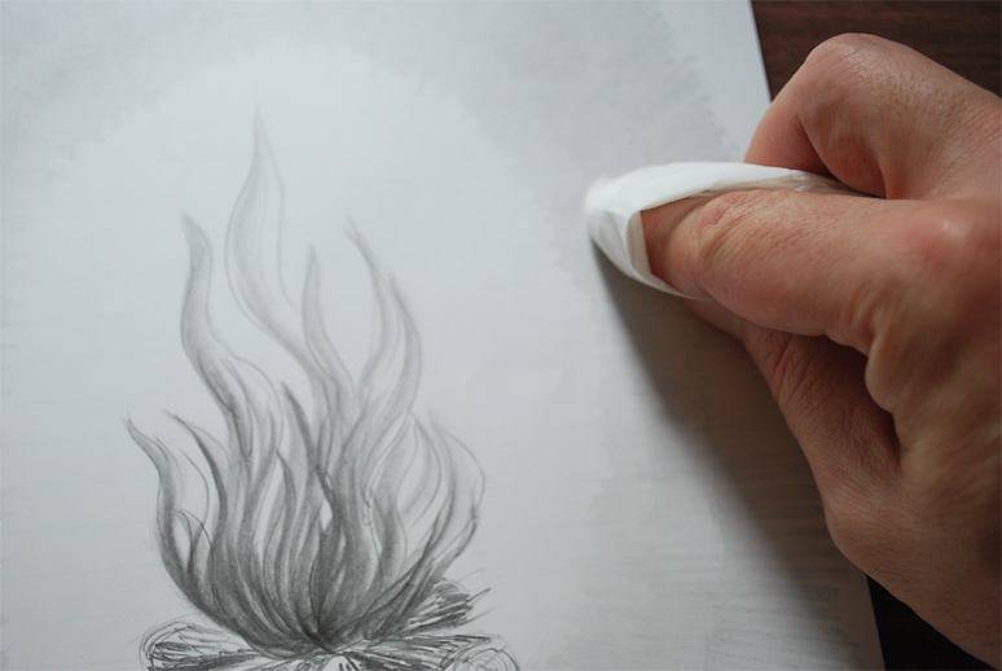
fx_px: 1421
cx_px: 501
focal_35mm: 51
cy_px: 336
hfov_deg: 38.8
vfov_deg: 26.6
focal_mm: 34
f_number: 5
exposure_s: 1/30
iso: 220
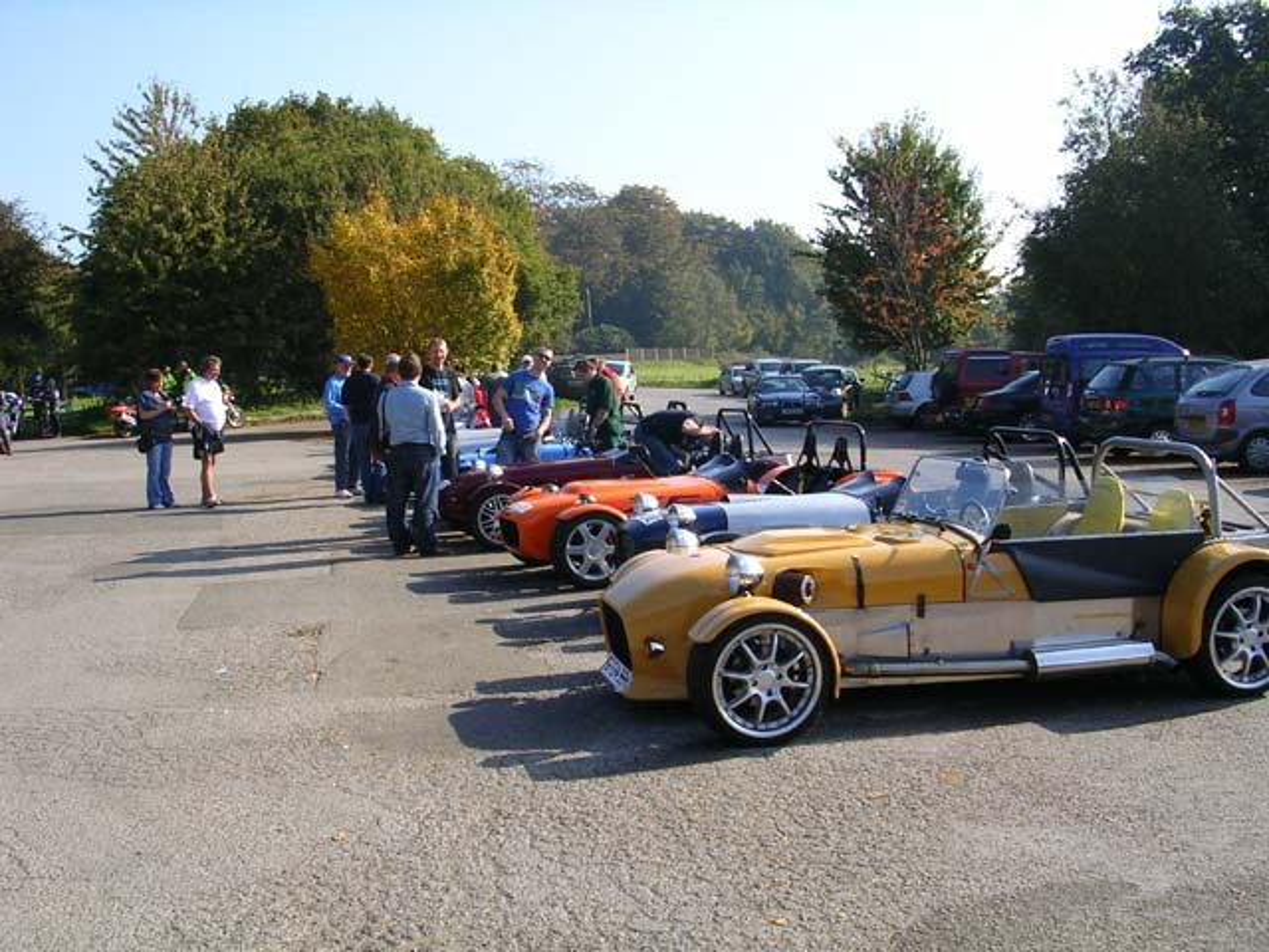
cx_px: 634
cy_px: 476
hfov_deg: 49.0
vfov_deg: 37.7
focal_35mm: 38
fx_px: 1393
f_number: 5.6
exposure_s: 1/194
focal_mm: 5.8
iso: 50
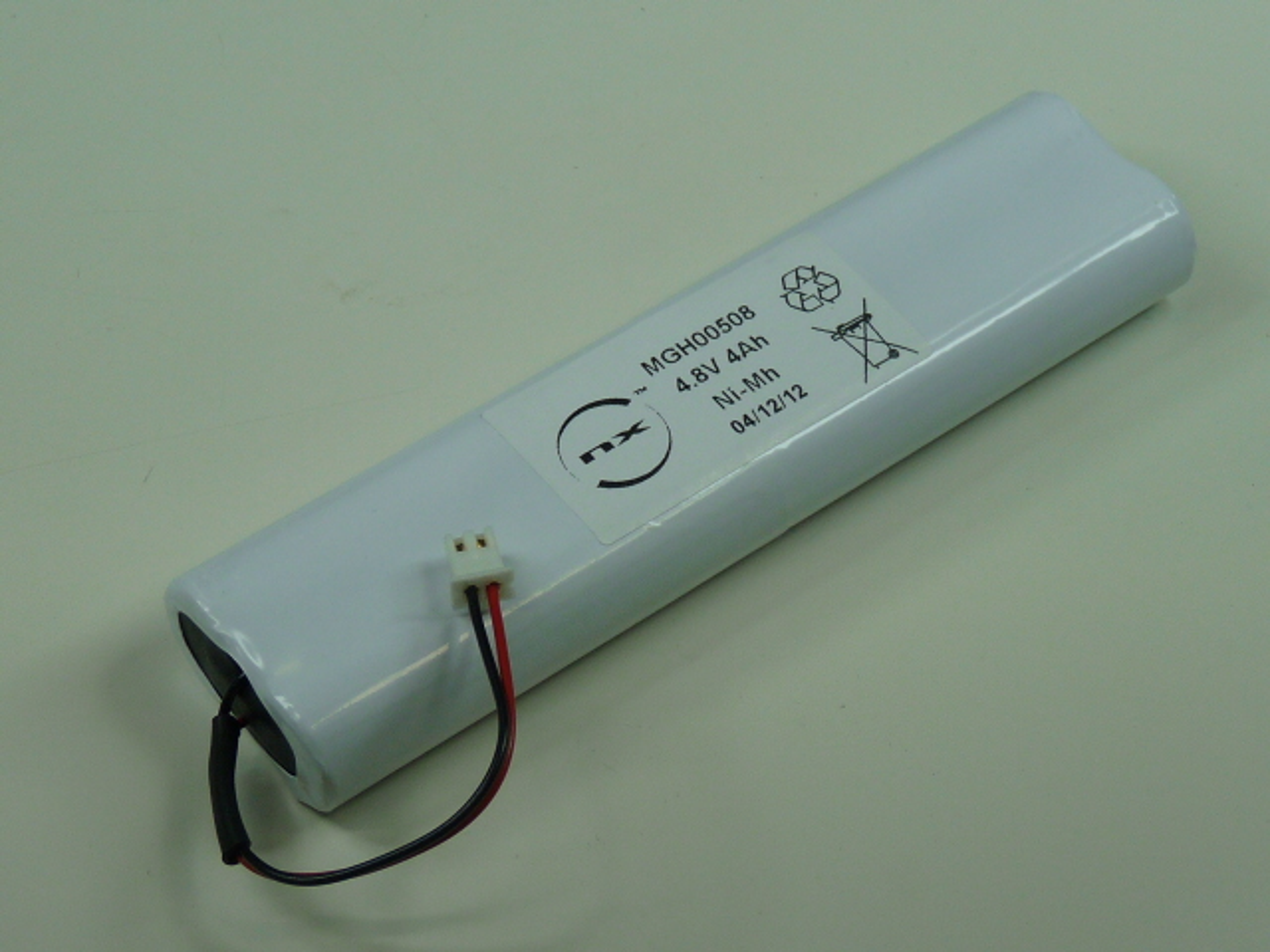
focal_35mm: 90
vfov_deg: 16.4
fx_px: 3302
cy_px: 476
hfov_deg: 21.8
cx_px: 635
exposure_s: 1/100
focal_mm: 9
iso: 100
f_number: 3.2
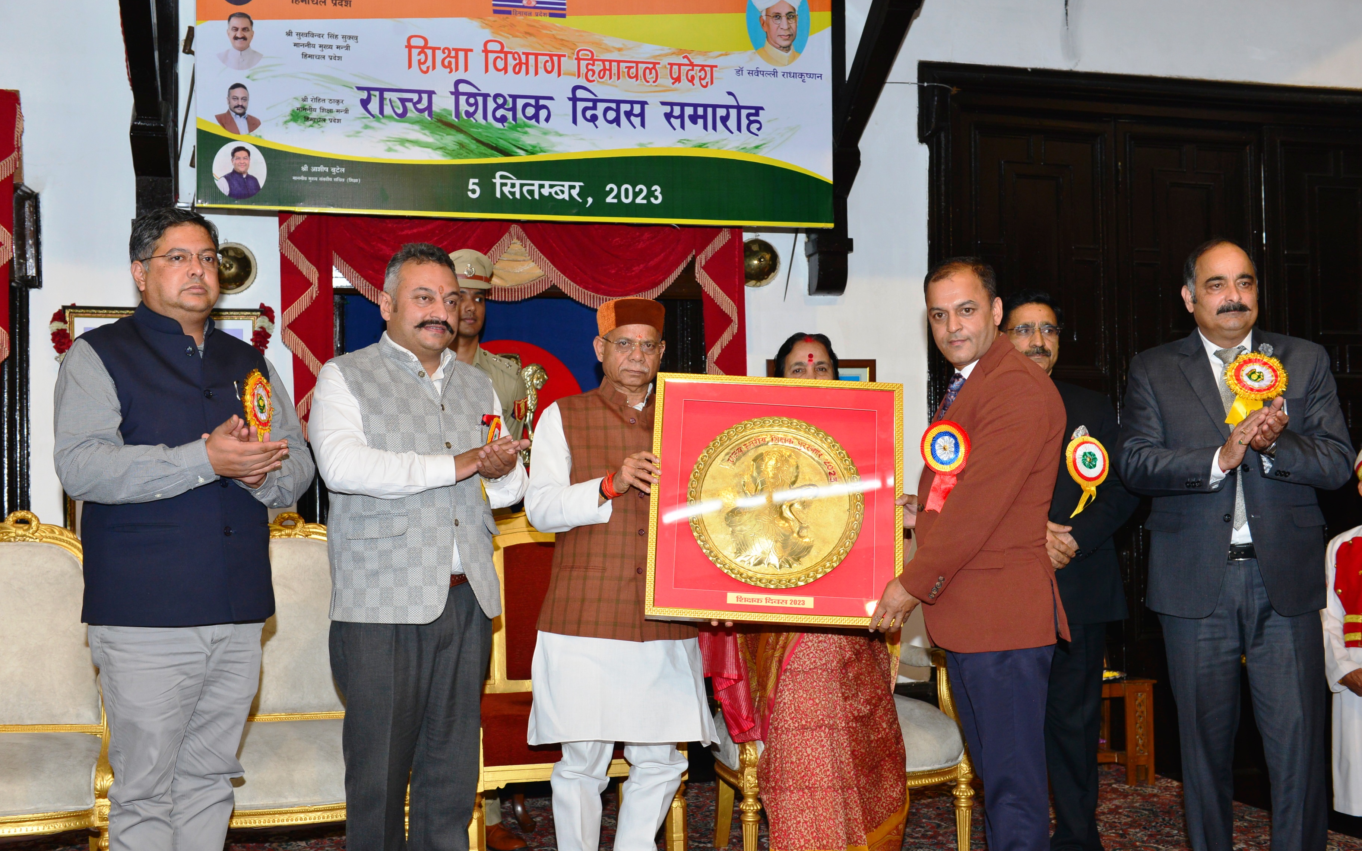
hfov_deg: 50.4
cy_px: 450
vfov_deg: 32.8
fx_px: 1448
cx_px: 680
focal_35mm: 39
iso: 1000
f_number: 5.6
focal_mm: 38
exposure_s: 1/125
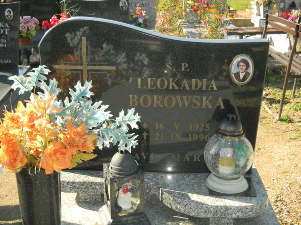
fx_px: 478
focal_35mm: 55
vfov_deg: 26.6
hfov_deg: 34.9
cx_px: 150
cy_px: 112
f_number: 4.2
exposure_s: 1/213
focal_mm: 9.9
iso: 113
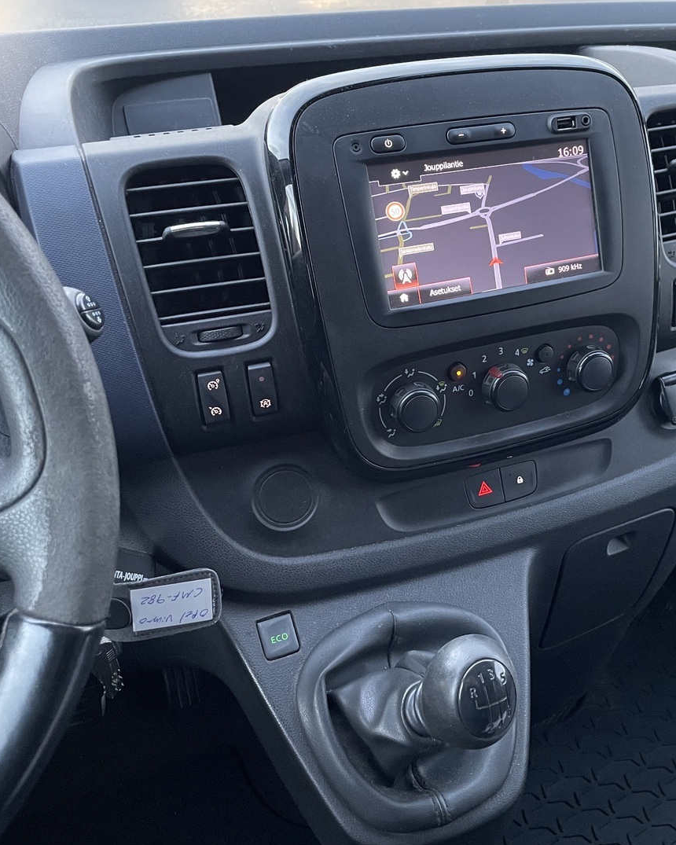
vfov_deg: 52.8
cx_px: 450
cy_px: 424
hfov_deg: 42.8
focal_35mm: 34
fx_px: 850
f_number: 1.6
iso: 640
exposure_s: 1/25
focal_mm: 4.2
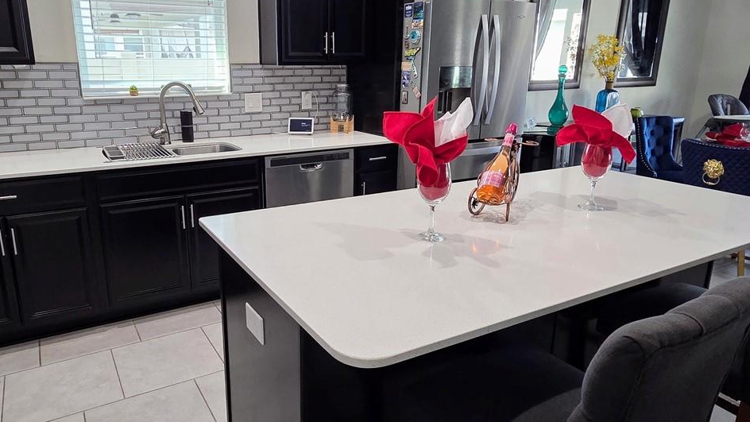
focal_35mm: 24
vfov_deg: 47.7
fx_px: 477
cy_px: 199
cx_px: 335
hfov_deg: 76.1
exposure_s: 1/60
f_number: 2.2
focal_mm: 2.2
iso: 200
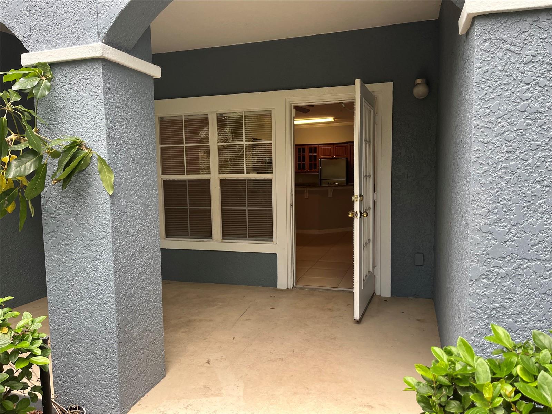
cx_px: 276
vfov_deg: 53.1
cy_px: 207
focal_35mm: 26
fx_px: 415
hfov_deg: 67.3
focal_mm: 5.1
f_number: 1.6
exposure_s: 1/121
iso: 64
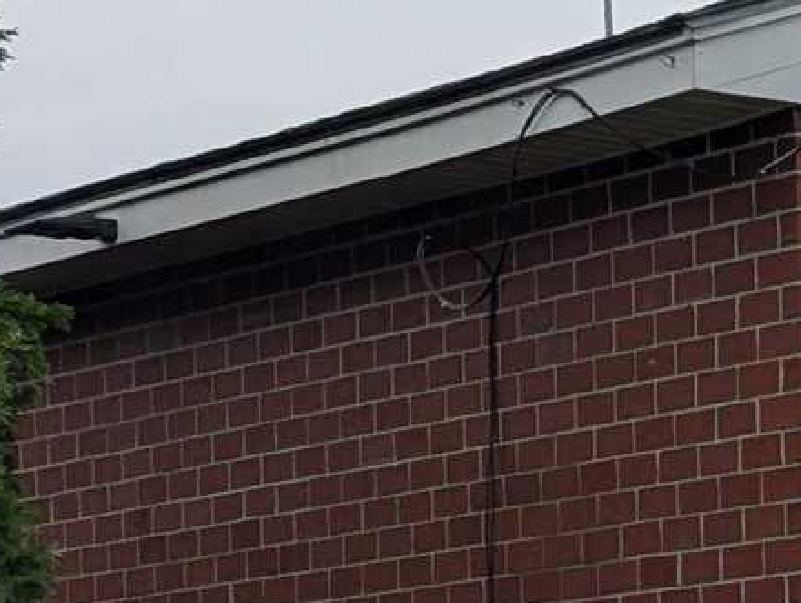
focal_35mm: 167
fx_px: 3869
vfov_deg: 8.8
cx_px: 2177
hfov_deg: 9.8
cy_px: 785
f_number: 1.68
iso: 21
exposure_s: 1/292
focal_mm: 6.9
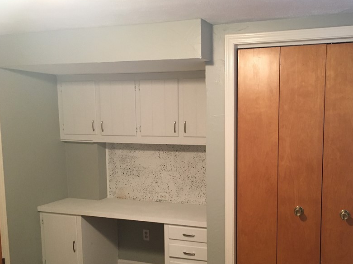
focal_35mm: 38
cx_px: 225
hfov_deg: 48.4
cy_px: 168
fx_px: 388
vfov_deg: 37.5
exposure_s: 1/24
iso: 200
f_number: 2.2
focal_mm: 4.15
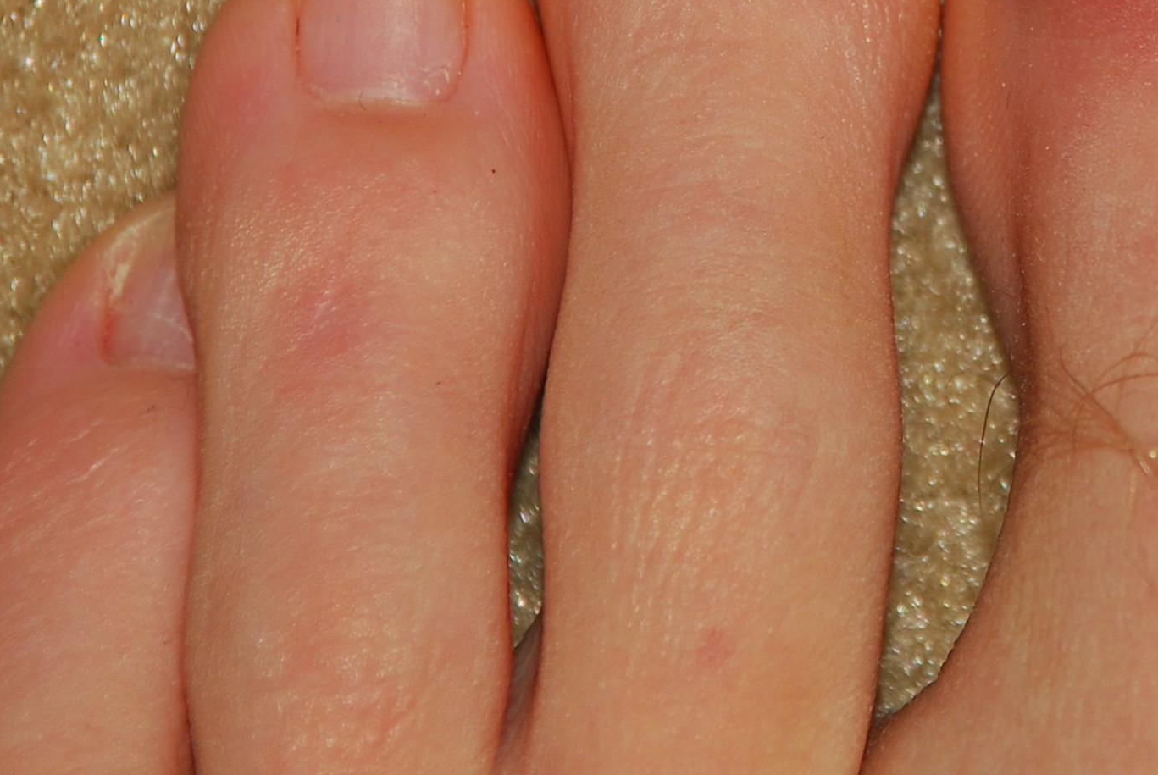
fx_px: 18466
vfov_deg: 2.4
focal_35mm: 573
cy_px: -168
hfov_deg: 3.6
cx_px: 1270
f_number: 5.6
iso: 160
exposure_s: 1/60
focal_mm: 135
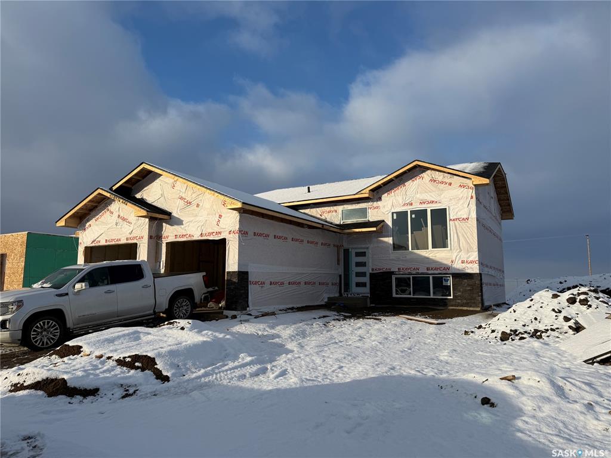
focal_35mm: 24
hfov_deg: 71.6
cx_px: 306
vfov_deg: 56.8
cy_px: 229
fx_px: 424
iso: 80
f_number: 1.78
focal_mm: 6.76
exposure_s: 1/4975
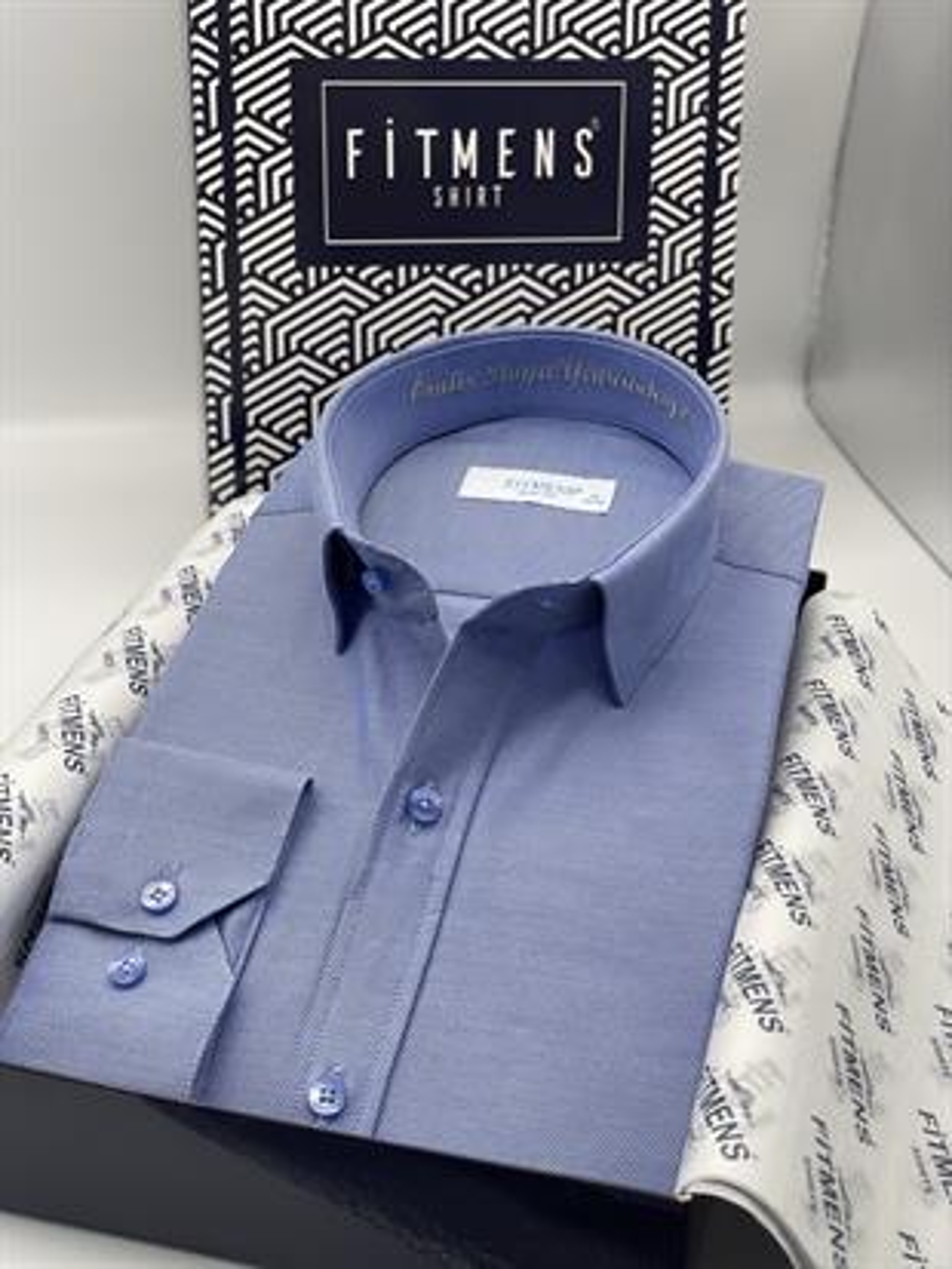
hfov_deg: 28.0
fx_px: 1906
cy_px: 634
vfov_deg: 36.8
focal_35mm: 52
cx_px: 476
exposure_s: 1/100
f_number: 2
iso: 32
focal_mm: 6
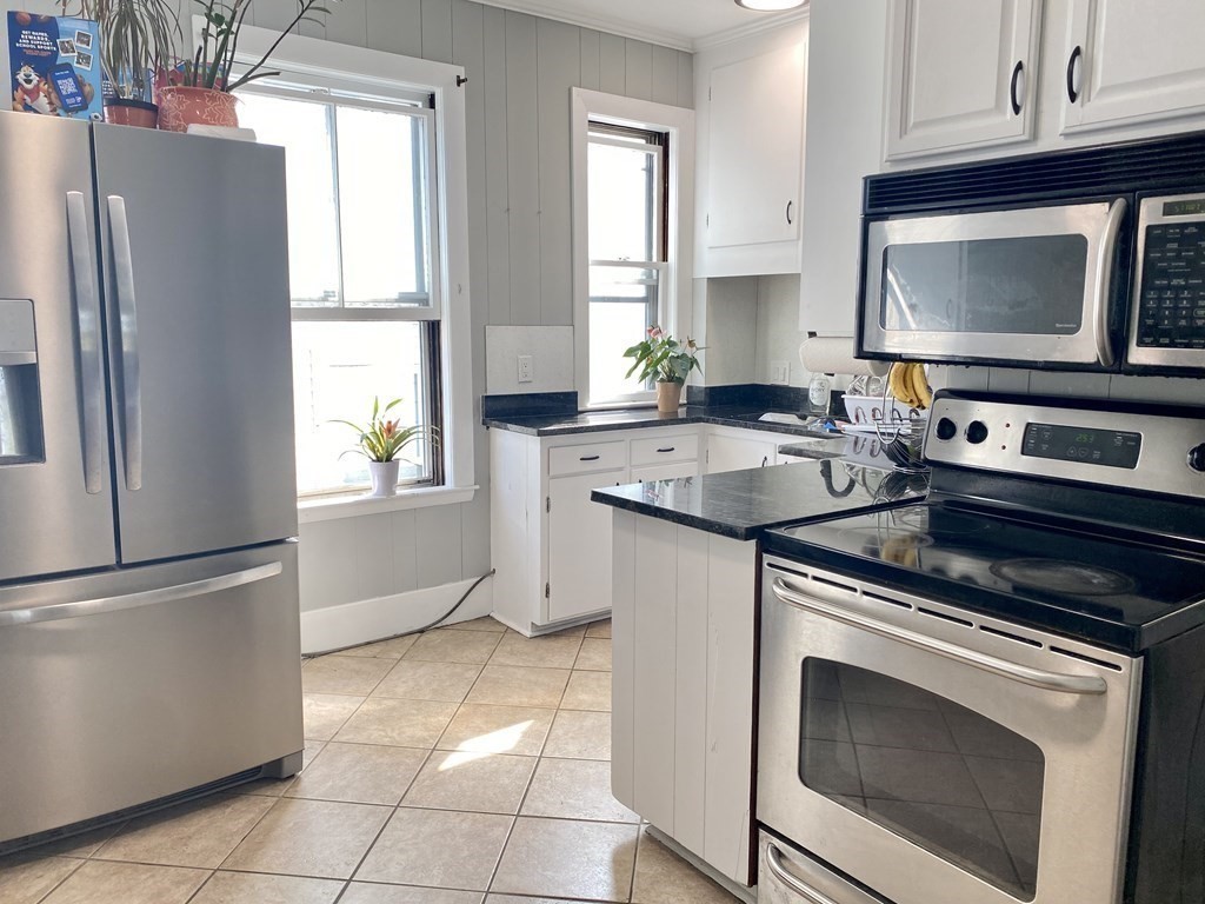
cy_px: 452
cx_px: 602
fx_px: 905
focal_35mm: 26
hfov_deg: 67.3
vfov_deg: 53.1
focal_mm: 4.25
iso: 50
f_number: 1.8
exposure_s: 1/120
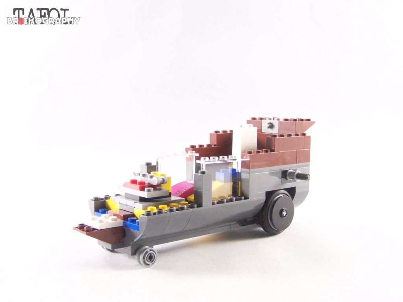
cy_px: 151
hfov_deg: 43.9
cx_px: 202
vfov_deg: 33.6
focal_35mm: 43
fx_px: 501
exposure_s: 1/45
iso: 400
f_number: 3.2
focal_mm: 7.1
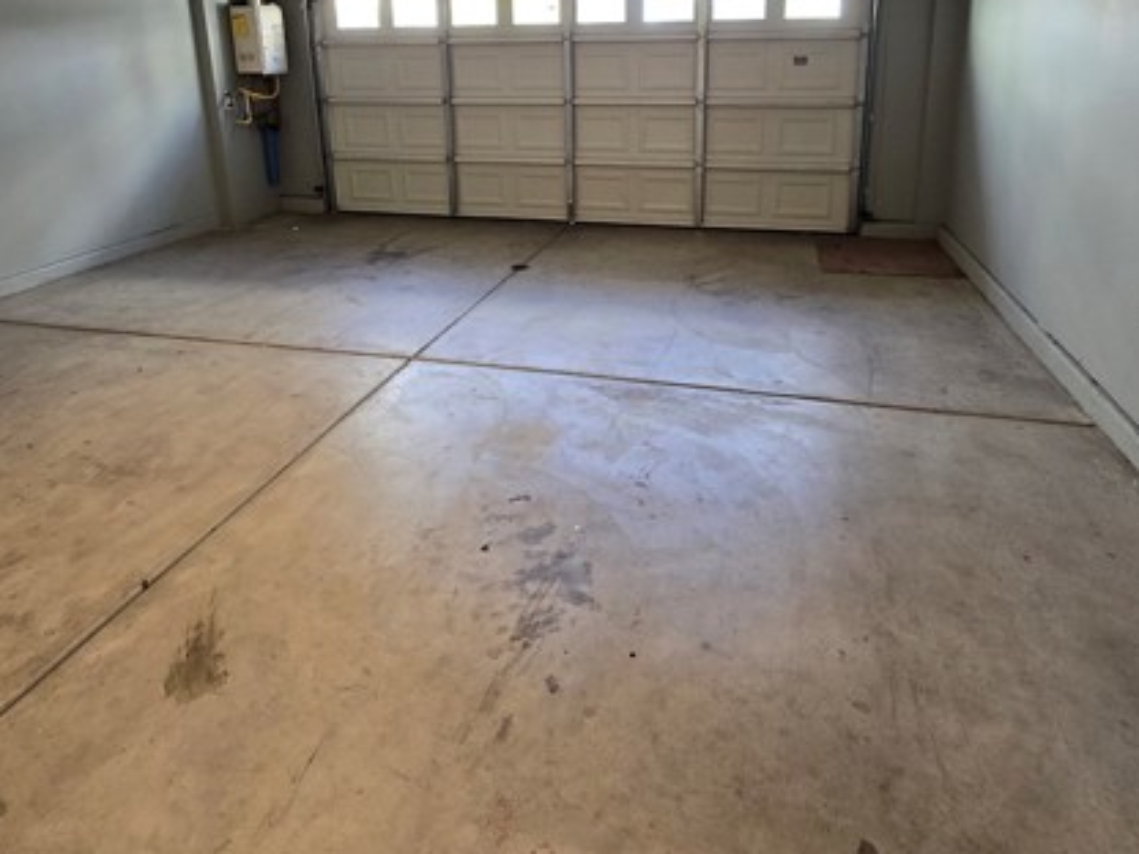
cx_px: 586
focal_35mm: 20
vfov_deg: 62.4
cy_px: 219
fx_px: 658
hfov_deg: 81.7
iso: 160
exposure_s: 1/60
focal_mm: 2.2
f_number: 2.2
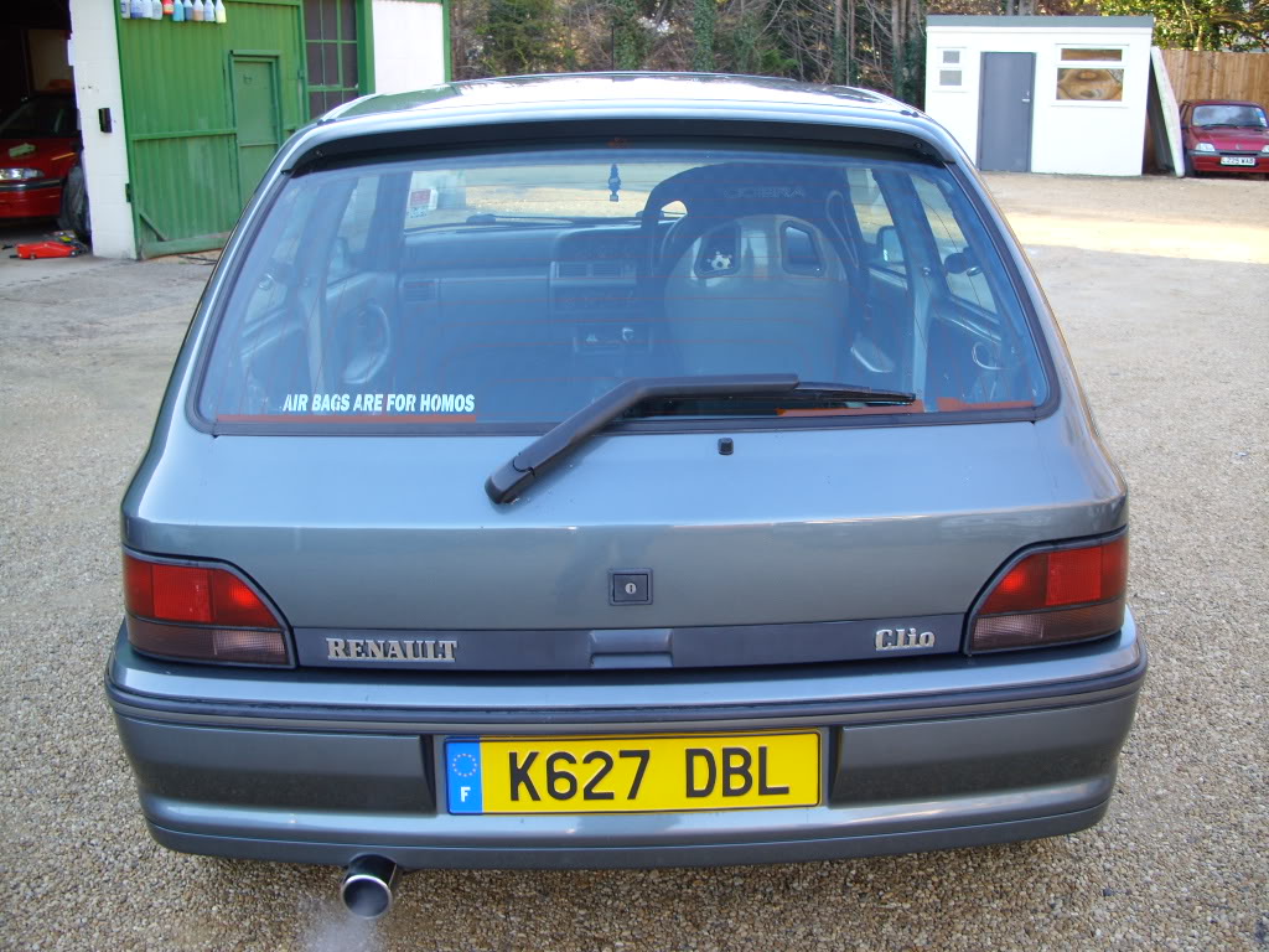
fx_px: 1393
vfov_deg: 37.7
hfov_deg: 49.0
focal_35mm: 38
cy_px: 476
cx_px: 634
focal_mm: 7.8
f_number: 2.8
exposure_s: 1/47
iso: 50
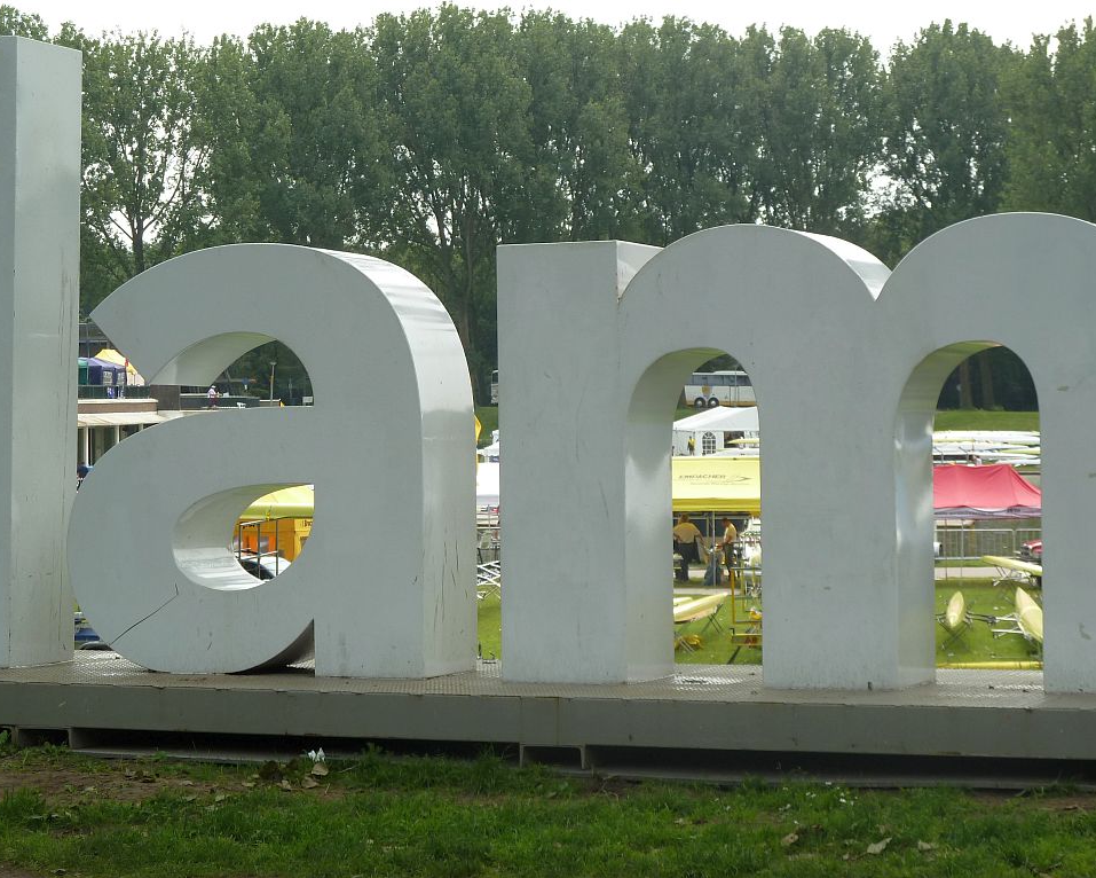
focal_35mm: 94
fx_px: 3050
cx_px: 517
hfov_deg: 20.4
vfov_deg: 16.4
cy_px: 439
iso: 80
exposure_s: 1/200
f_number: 4.3
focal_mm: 14.7
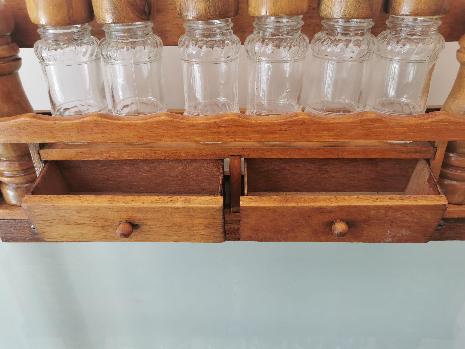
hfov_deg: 65.3
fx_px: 363
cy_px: 174
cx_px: 232
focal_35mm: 27
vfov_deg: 51.4
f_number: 1.8
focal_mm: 5.58
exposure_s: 1/100
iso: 80
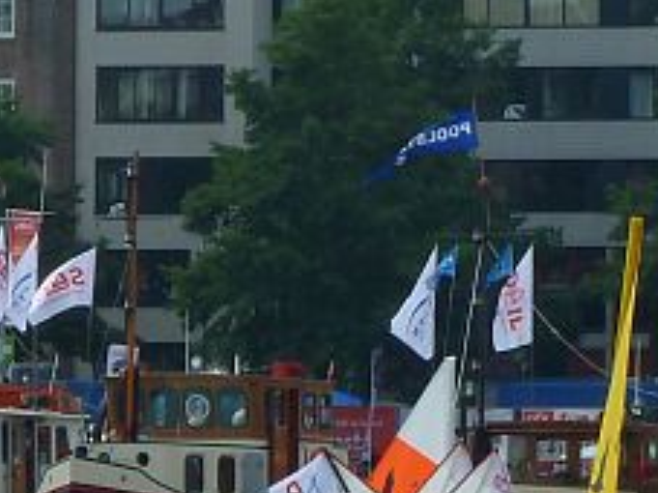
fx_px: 8929
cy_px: 271
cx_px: 1183
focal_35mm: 470
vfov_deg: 3.2
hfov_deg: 4.2
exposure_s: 1/500
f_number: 4.3
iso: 80
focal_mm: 17
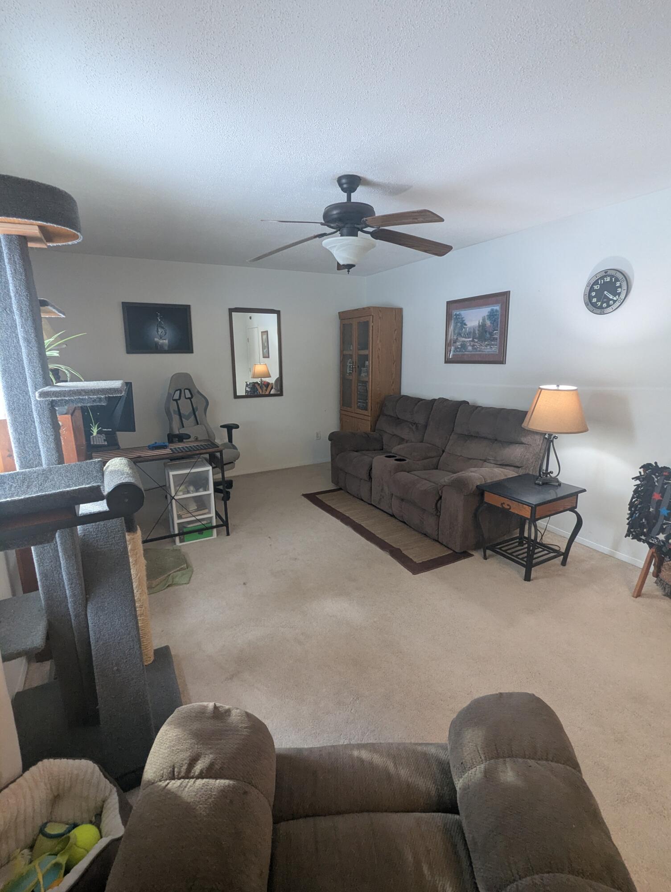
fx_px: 413
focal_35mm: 16
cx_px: 336
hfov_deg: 78.2
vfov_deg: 94.4
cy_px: 446
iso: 213
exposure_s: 1/30
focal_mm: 2.35
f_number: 2.2
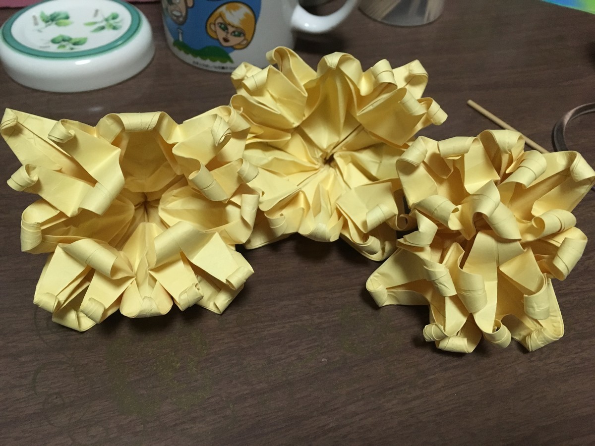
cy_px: 223
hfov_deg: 61.7
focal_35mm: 29
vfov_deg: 48.2
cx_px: 298
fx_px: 498
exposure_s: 1/20
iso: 200
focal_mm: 4.15
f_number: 2.2
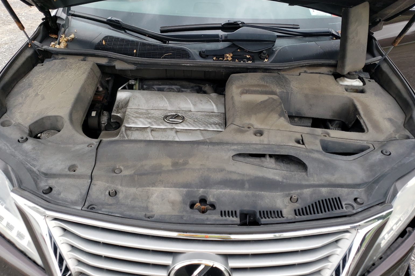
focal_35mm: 28
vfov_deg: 46.4
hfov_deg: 65.5
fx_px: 323
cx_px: 207
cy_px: 141
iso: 50
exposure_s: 1/294
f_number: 1.5
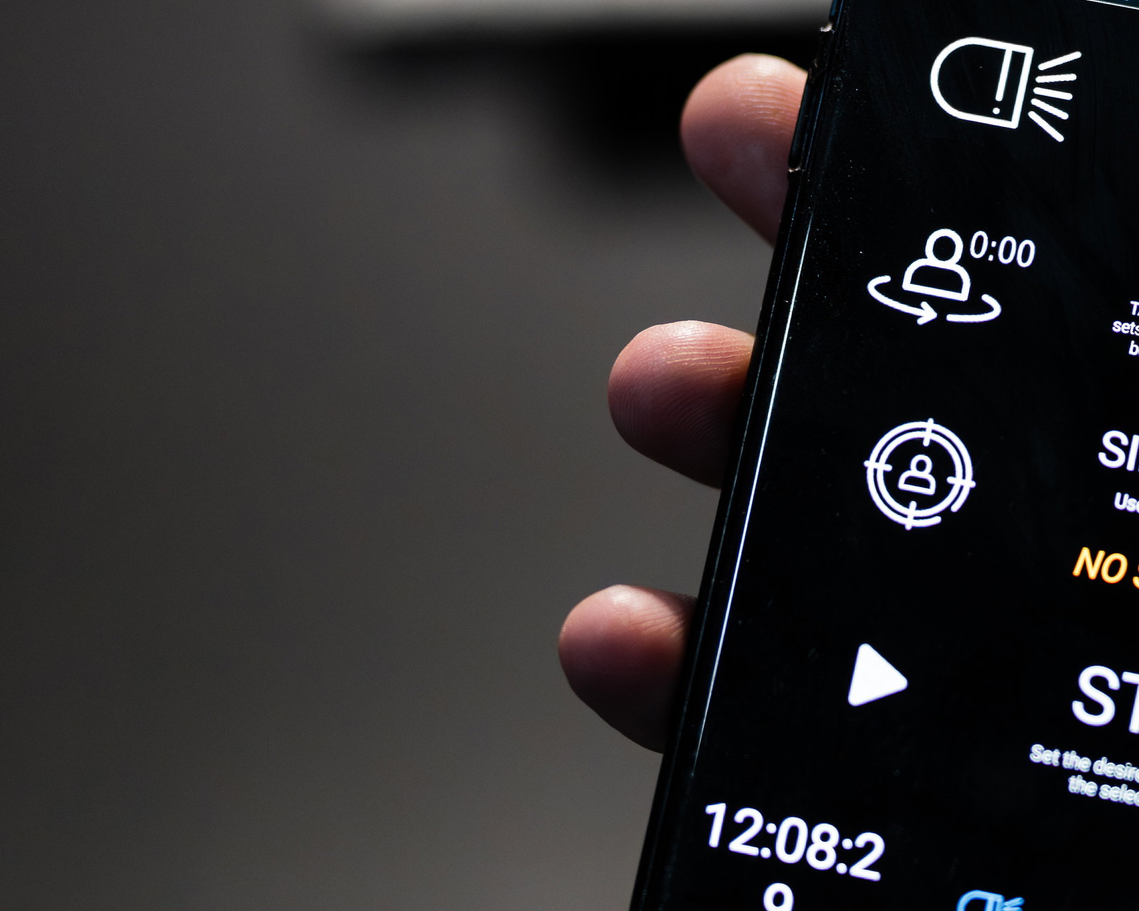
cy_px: 320
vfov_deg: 15.4
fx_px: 3371
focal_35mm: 100
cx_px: 1104
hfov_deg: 18.7
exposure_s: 1/160
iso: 800
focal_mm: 35
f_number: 1.4
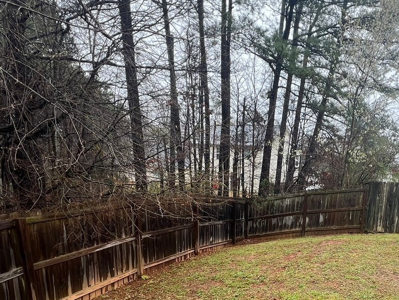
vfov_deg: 47.5
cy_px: 254
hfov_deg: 61.1
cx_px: 306
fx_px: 311
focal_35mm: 27
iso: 32
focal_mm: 1.57
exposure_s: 1/114
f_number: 1.8
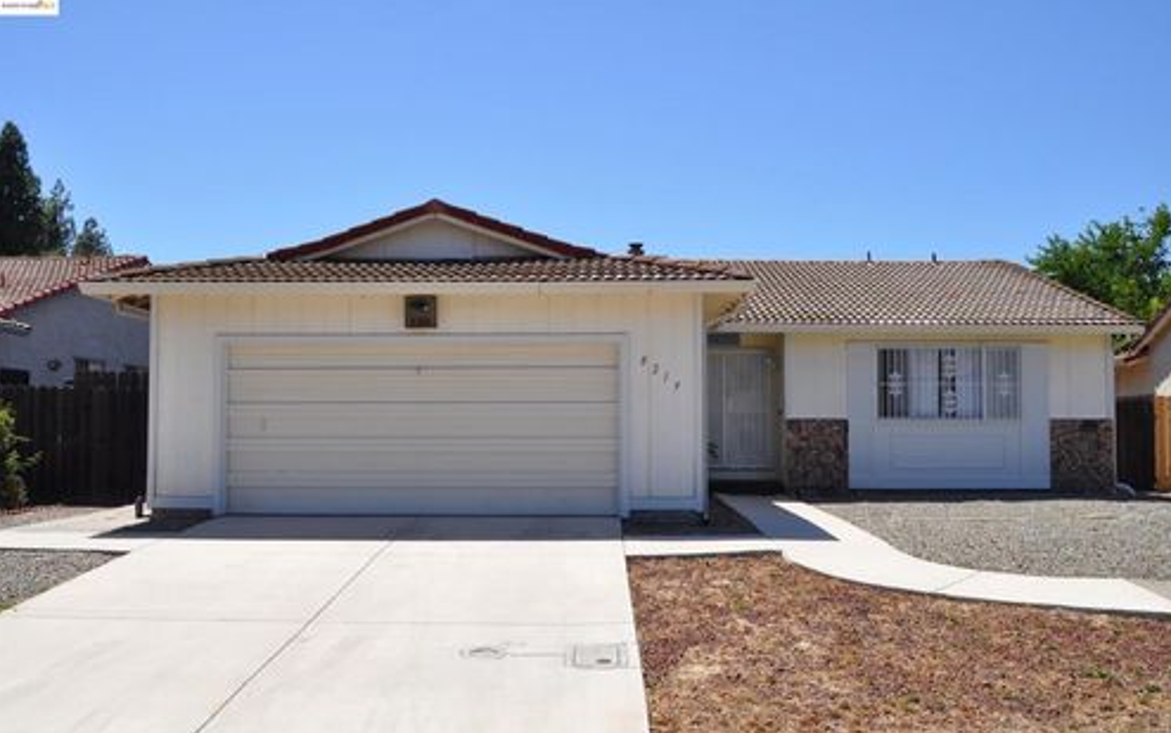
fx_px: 1085
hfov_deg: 56.7
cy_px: 389
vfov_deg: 37.3
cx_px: 590
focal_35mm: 34
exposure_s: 1/350
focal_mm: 22
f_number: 9.5
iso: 200
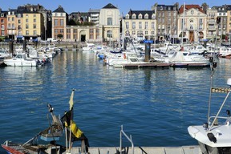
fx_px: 327
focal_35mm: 51
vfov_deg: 26.4
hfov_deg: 38.8
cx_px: 103
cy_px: 59
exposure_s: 1/200
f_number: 14
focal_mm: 35
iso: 200
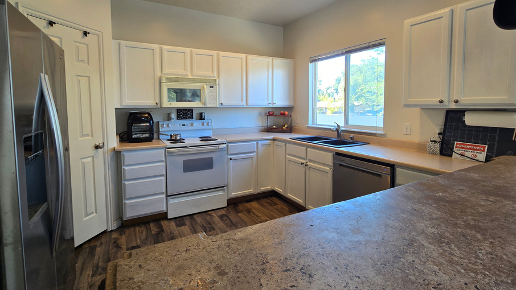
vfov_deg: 66.9
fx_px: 219
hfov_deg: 99.3
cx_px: 249
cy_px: 127
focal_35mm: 16
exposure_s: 1/60
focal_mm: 2.2
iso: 100
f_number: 2.2
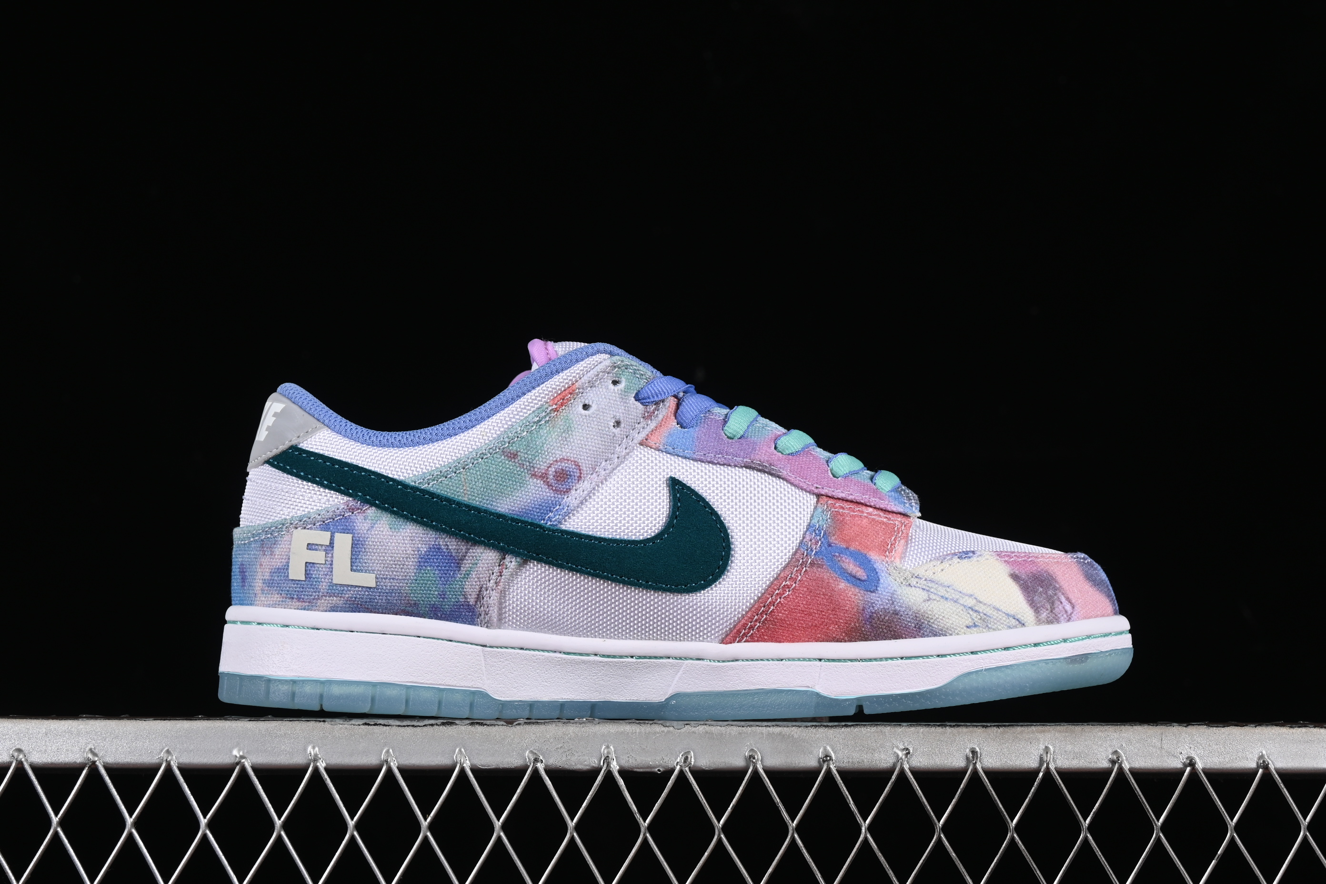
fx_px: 2762
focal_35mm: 75
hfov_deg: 27.0
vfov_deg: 18.2
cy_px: 442
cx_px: 663
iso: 160
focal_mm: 50
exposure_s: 1/80
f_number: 8
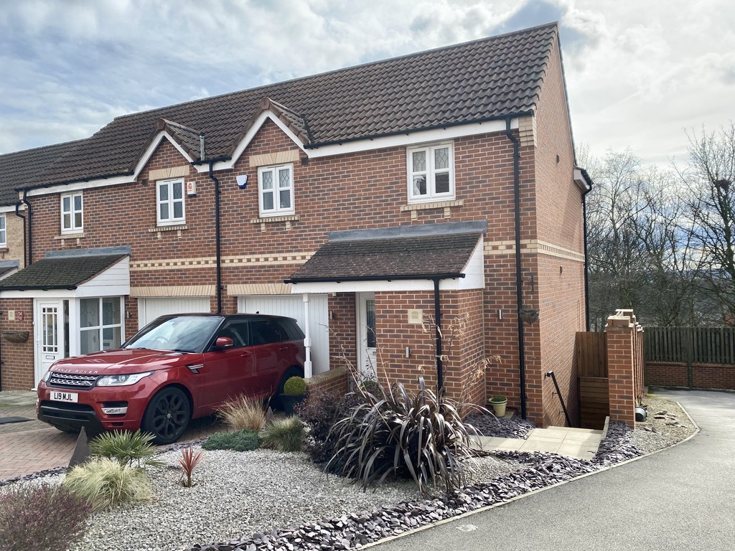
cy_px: 276
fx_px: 552
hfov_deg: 67.3
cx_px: 368
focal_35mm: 26
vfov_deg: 53.1
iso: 32
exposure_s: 1/1812
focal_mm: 4.25
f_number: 1.8
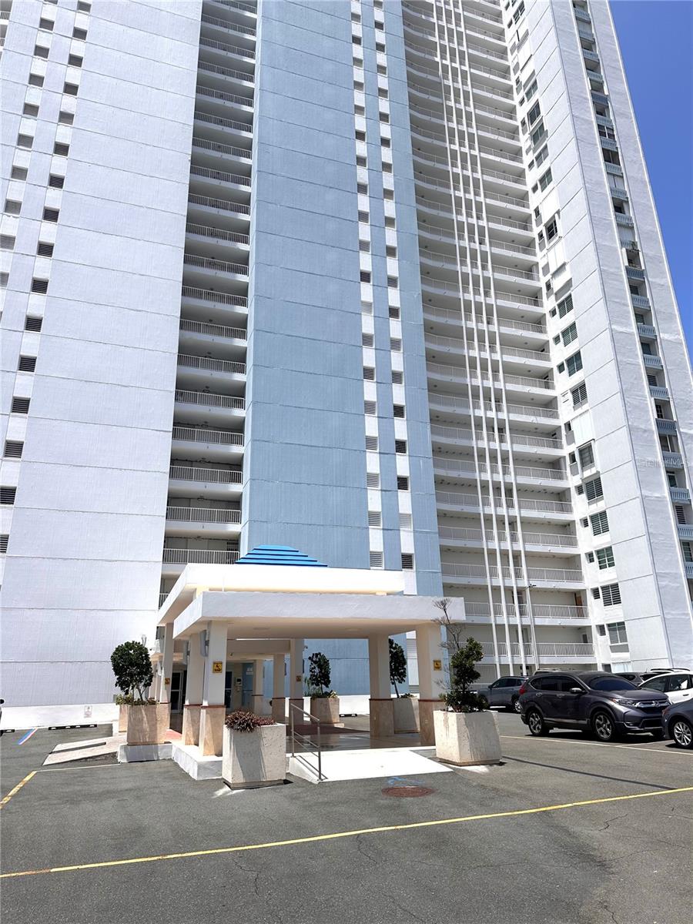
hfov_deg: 56.8
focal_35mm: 24
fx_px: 641
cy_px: 462
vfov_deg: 71.6
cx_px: 346
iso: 80
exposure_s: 1/6623
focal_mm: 6.86
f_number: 1.78
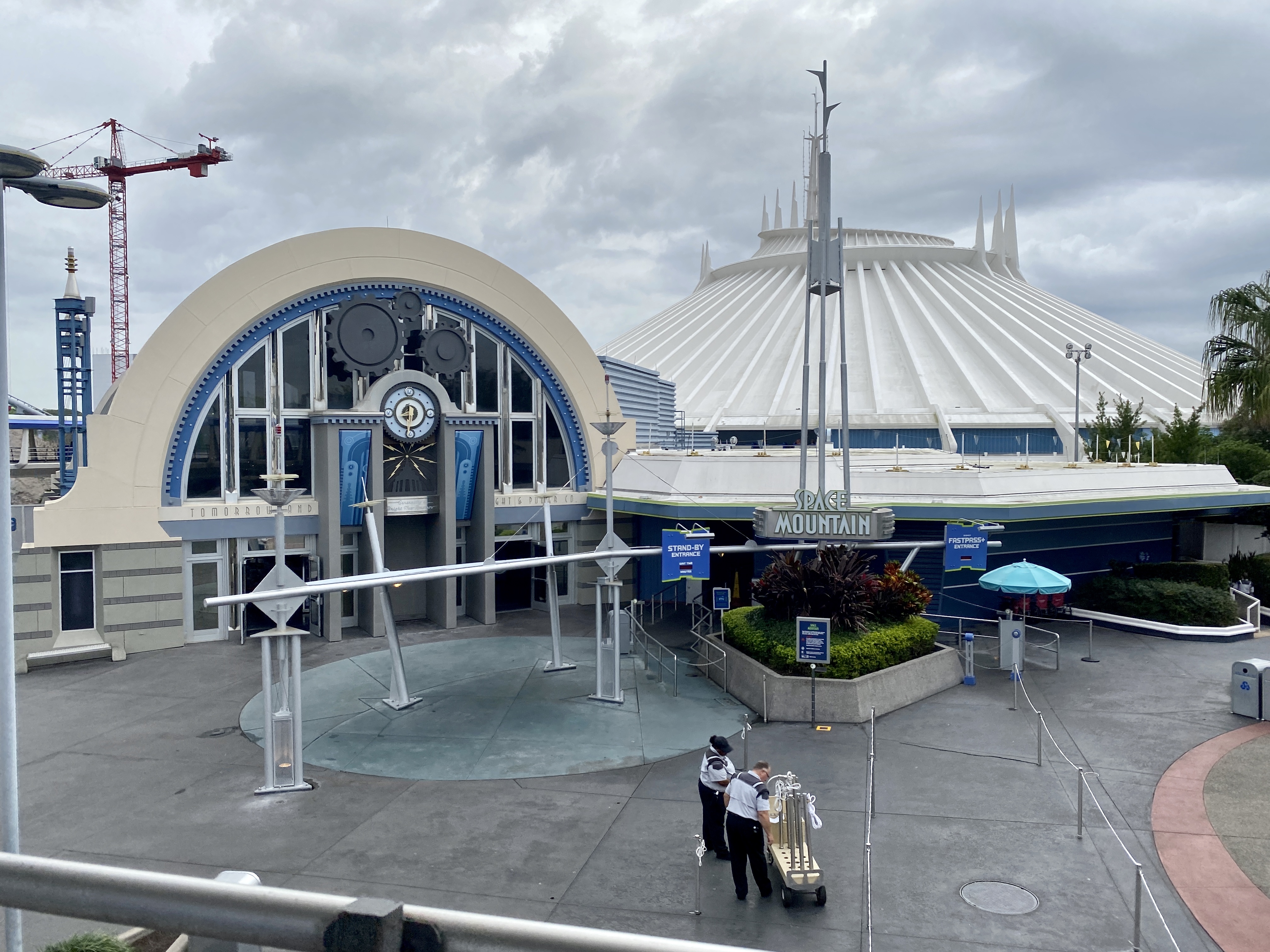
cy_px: 476
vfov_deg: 53.1
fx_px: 954
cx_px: 635
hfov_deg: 67.3
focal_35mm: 26
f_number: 1.8
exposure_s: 1/1656
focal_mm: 4.25
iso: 32
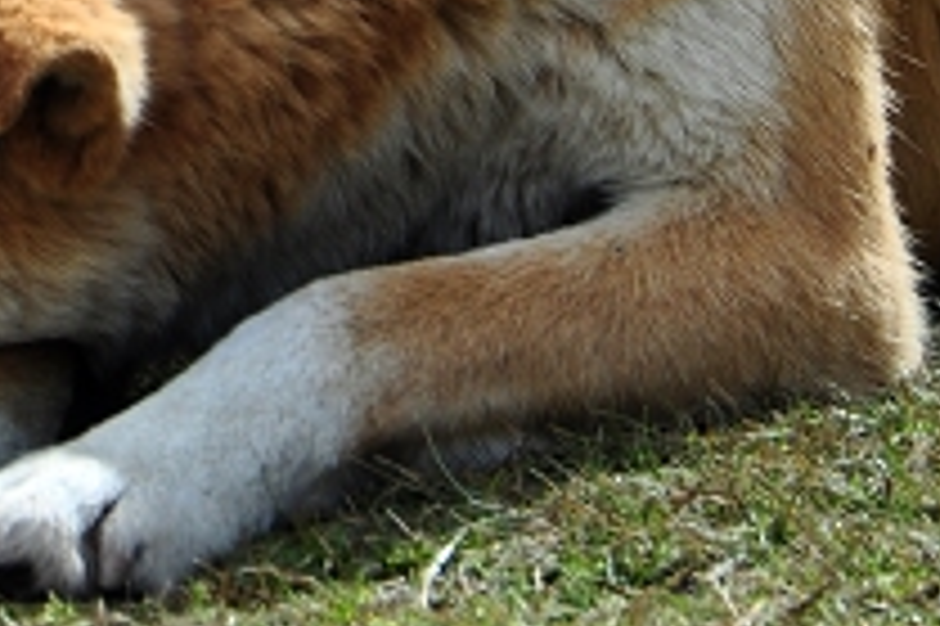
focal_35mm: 1294
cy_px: 14
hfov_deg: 1.6
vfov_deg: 1.1
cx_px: 22
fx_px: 33760
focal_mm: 200
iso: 200
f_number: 6.3
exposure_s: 1/400
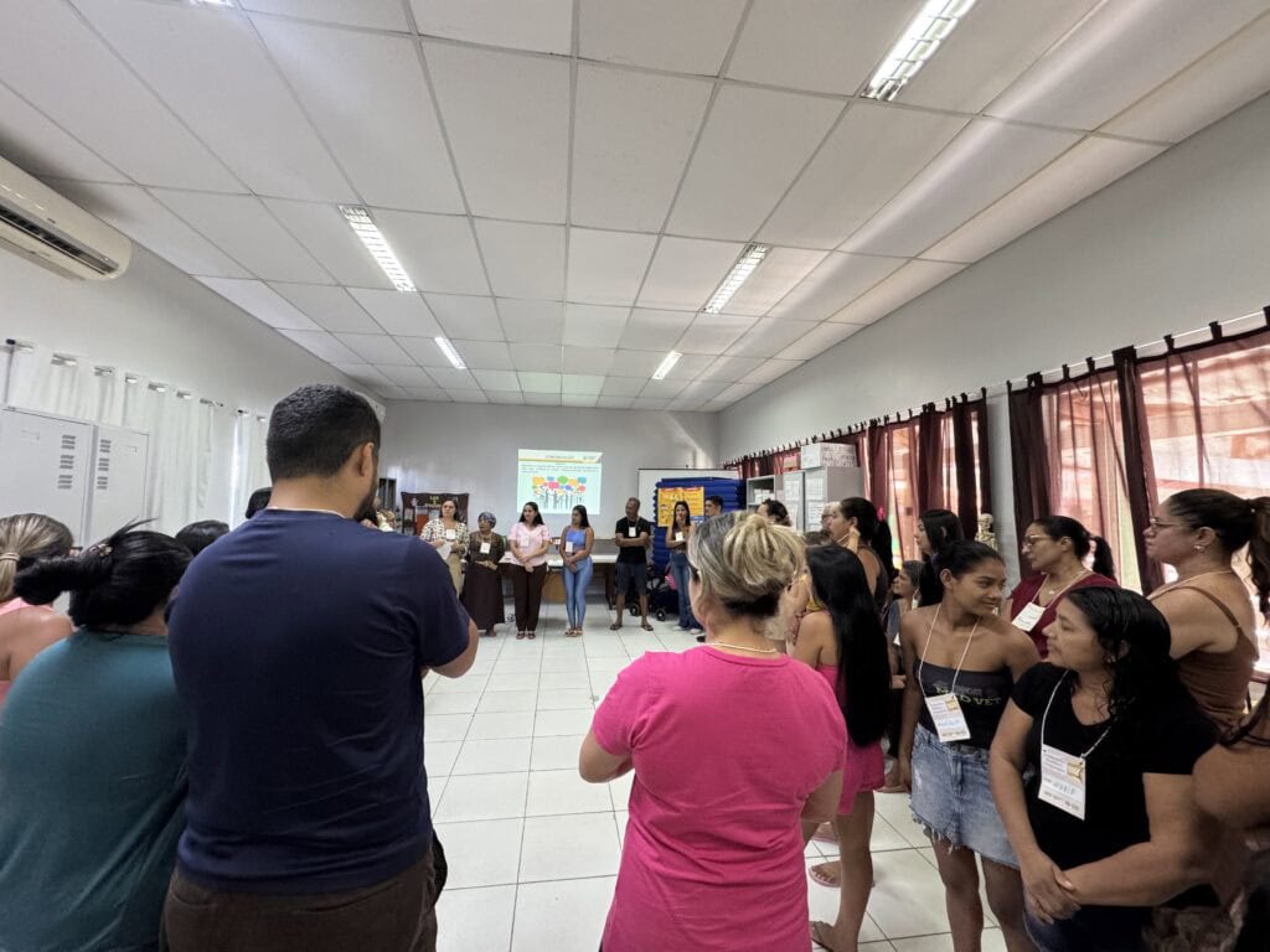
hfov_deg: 102.1
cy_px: 476
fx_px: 514
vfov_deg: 85.7
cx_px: 635
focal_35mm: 14
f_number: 2.2
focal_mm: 2.2
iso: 400
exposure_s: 1/60
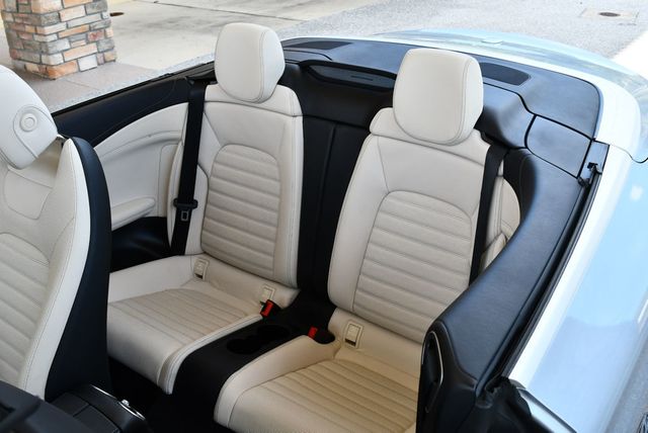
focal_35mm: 36
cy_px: 216
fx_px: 649
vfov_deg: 36.9
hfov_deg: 53.1
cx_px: 324
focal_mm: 18
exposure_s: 1/250
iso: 280
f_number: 5.6
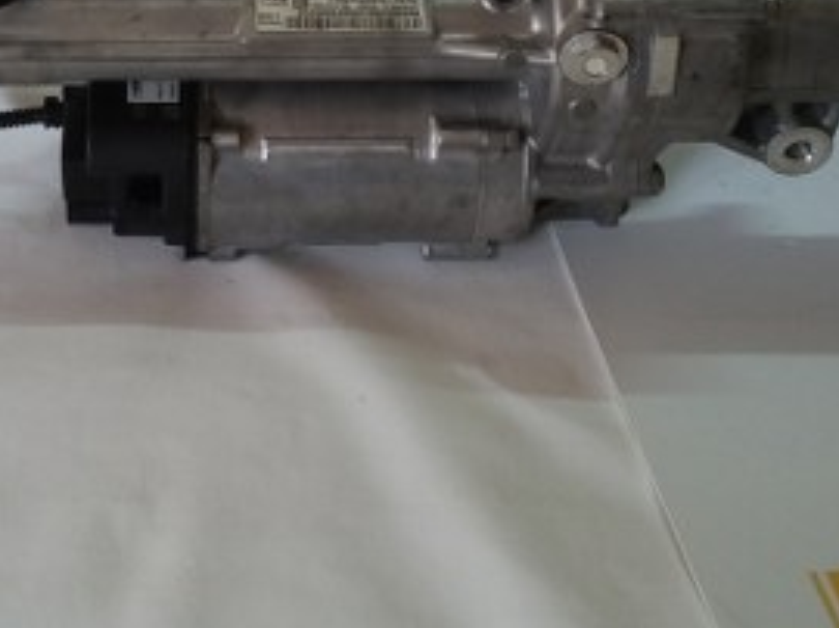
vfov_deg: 20.3
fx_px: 1671
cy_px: -62
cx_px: 158
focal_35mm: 69
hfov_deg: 27.6
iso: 80
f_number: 2.2
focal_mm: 3.3
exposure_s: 1/33
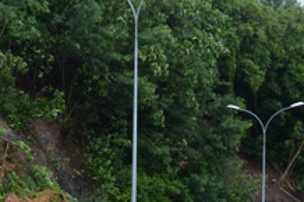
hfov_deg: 20.2
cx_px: -17
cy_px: 256
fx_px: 818
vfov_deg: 13.6
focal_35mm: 97
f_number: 7.1
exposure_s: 1/200
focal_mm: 22
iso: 200
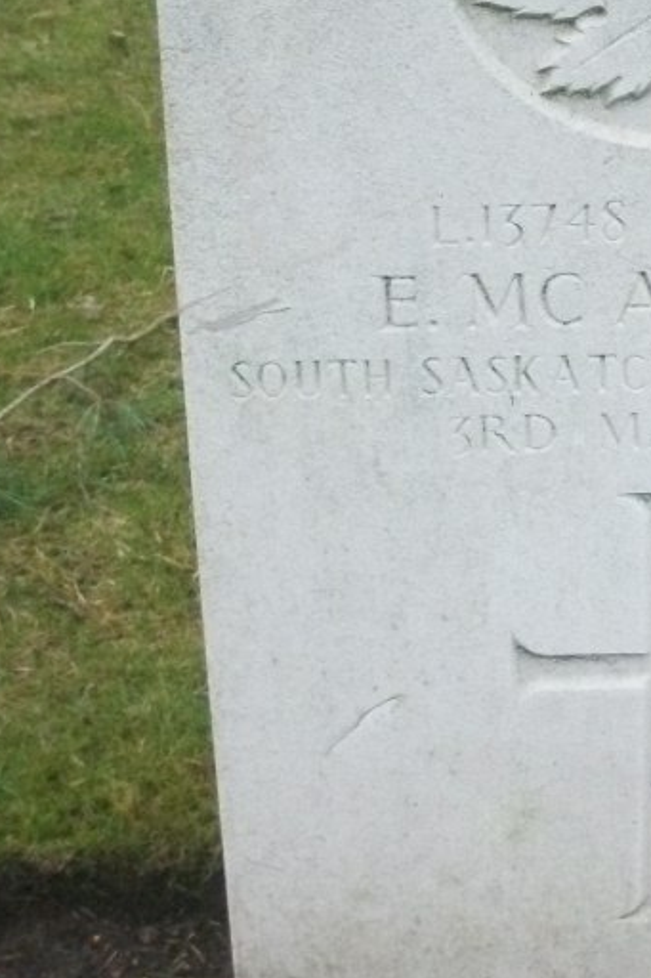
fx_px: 2470
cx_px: 708
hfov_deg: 14.7
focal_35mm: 91
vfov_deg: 22.4
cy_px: 478
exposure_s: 1/500
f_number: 3.1
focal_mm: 6.3
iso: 302
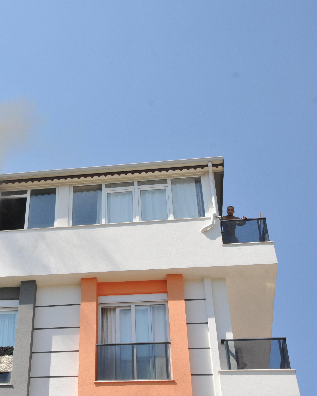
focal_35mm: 62
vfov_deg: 30.5
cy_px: 200
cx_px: 16
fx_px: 727
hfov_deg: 23.7
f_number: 11
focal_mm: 28
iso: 400
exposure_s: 1/400
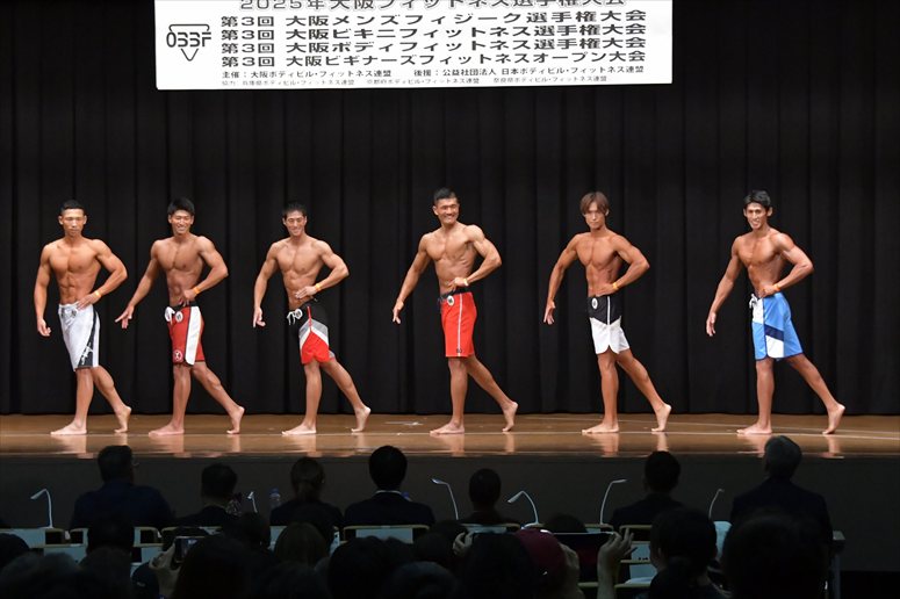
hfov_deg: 20.0
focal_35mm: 102
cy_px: 300
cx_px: 450
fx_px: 2549
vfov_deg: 13.4
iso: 6400
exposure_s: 1/400
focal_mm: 68
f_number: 5.6
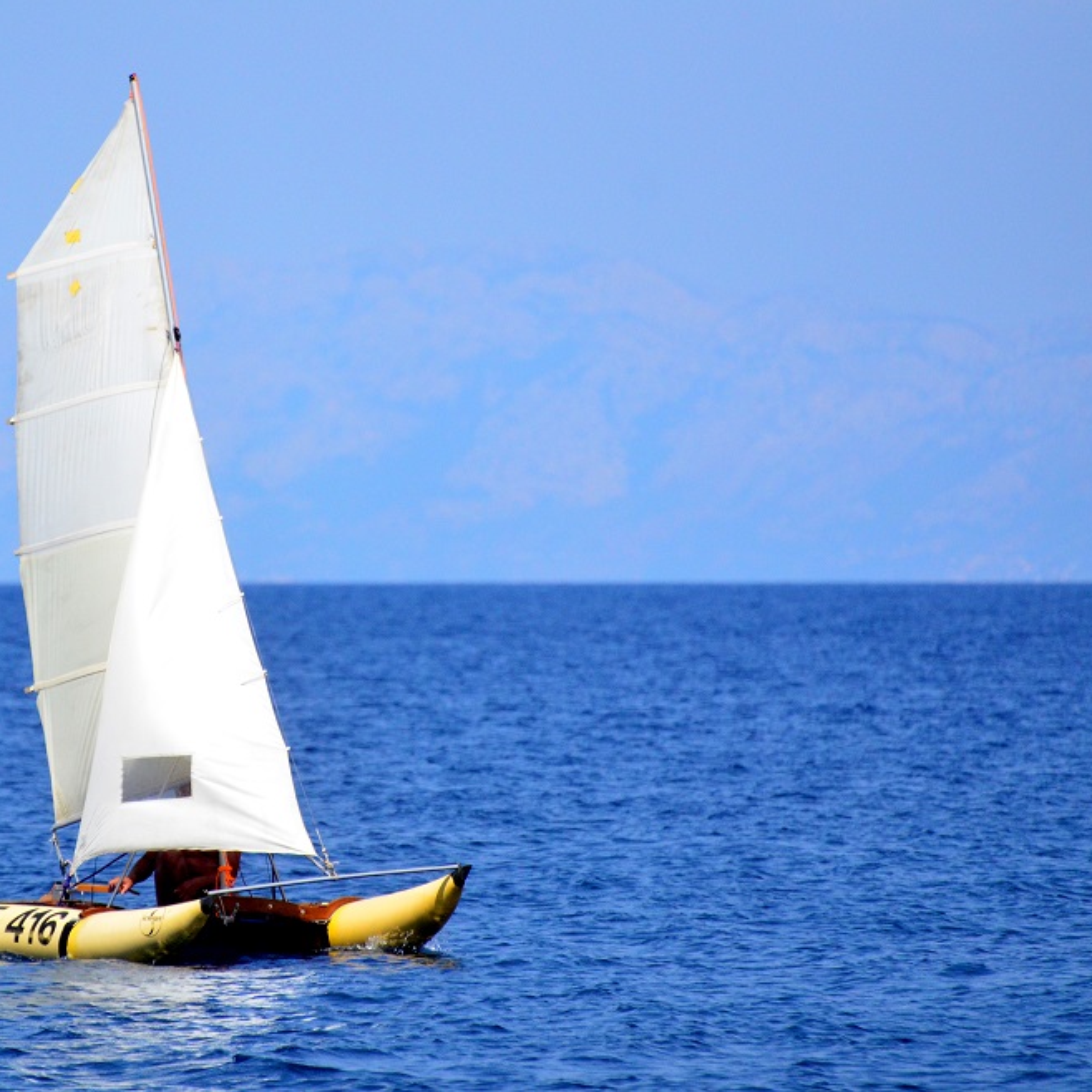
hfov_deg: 3.4
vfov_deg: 3.4
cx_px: 281
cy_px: 545
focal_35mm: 521
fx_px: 18595
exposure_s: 1/8000
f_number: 5.6
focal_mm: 270
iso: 1800
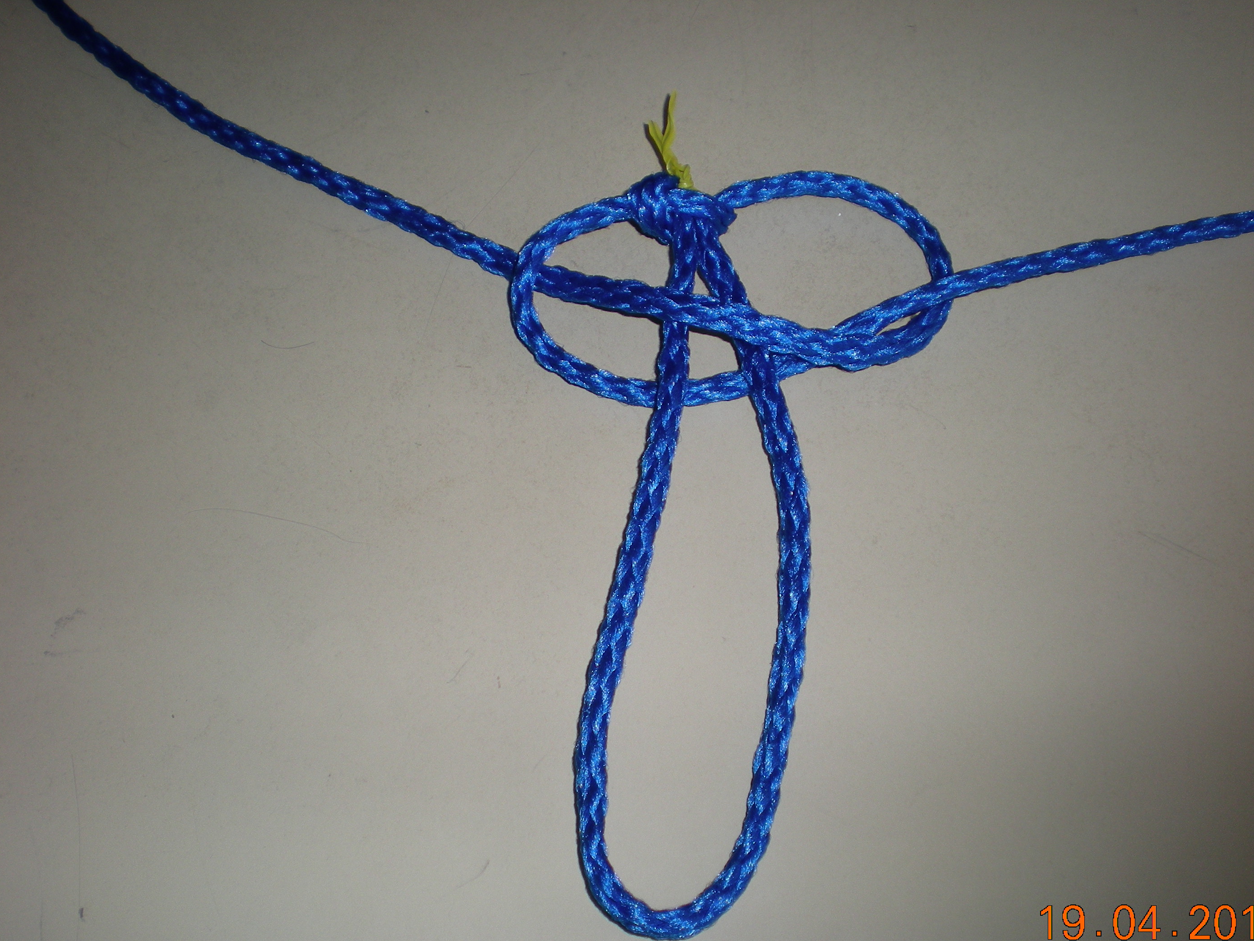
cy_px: 511
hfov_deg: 44.8
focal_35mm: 42
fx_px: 1522
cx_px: 653
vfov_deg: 34.3
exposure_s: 1/60
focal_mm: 6.3
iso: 50
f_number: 3.1
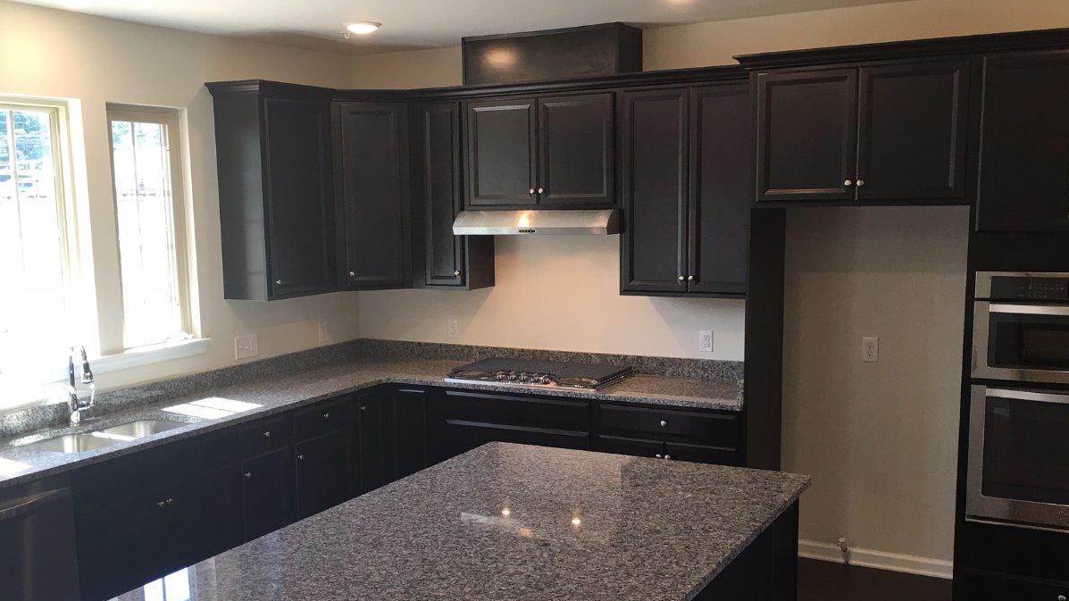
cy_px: 363
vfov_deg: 31.1
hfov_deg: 52.8
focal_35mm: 38
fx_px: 1077
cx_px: 508
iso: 25
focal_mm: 4.15
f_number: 2.2
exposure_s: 1/30
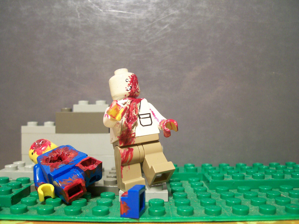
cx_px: 150
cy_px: 112
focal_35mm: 35
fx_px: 302
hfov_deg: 52.6
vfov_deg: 40.7
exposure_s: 1/12.7
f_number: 2.8
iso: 160
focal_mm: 5.8
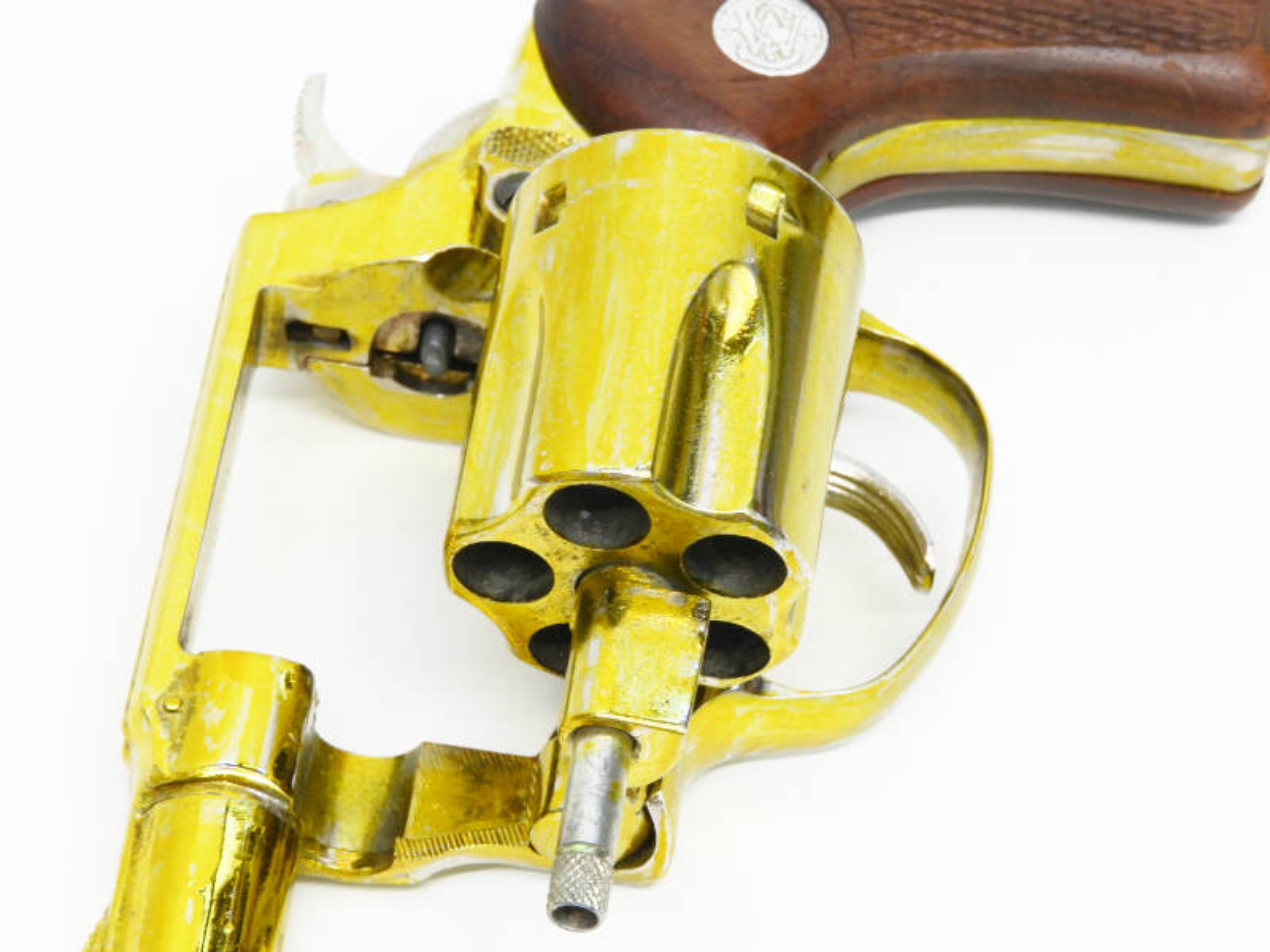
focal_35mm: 105
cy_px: 476
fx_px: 3852
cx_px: 635
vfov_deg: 14.1
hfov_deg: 18.7
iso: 200
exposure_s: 1/20
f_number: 7.6
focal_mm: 18.8
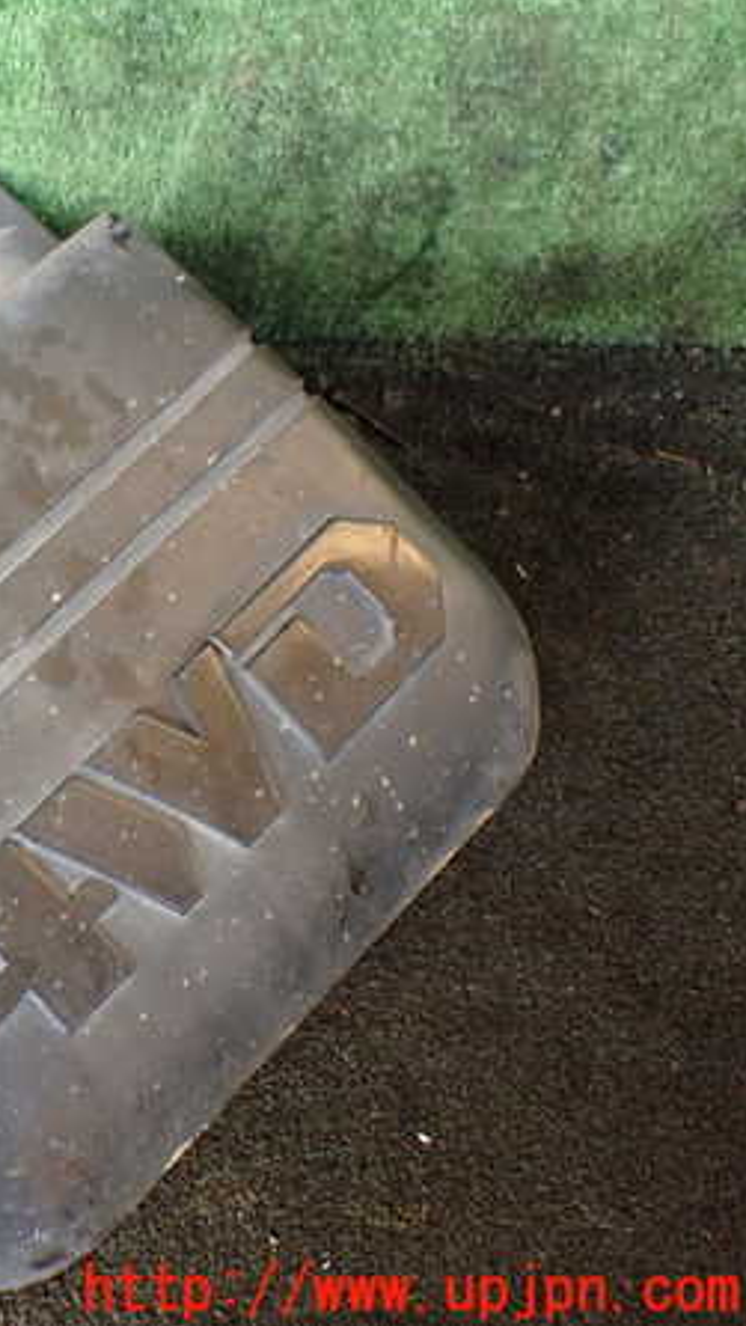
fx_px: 1547
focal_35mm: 44
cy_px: 660
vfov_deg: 46.4
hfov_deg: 24.7
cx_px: -137
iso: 800
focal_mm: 5.4
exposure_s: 1/40
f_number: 2.3
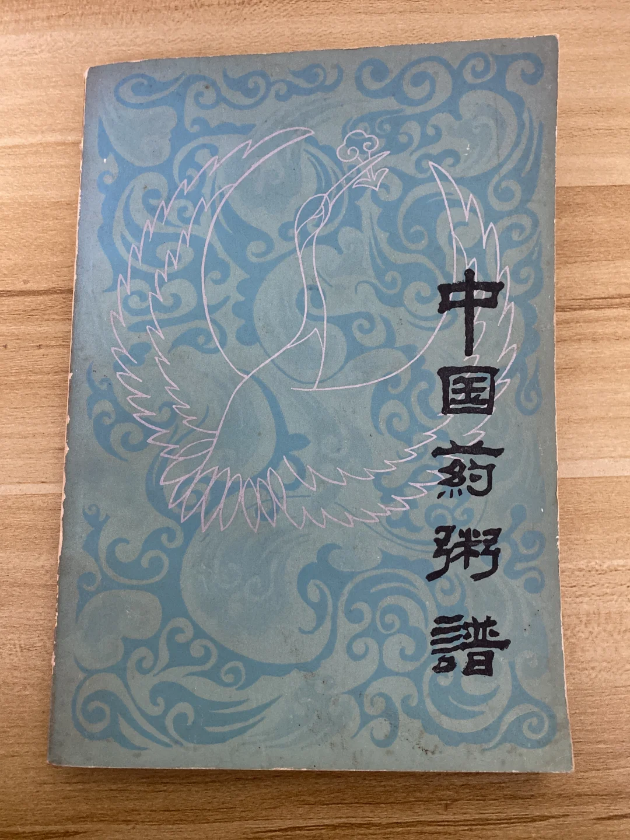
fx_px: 631
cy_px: 420
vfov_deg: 67.3
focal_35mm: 26
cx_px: 315
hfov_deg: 53.1
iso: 500
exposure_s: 1/55
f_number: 1.8
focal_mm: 4.25
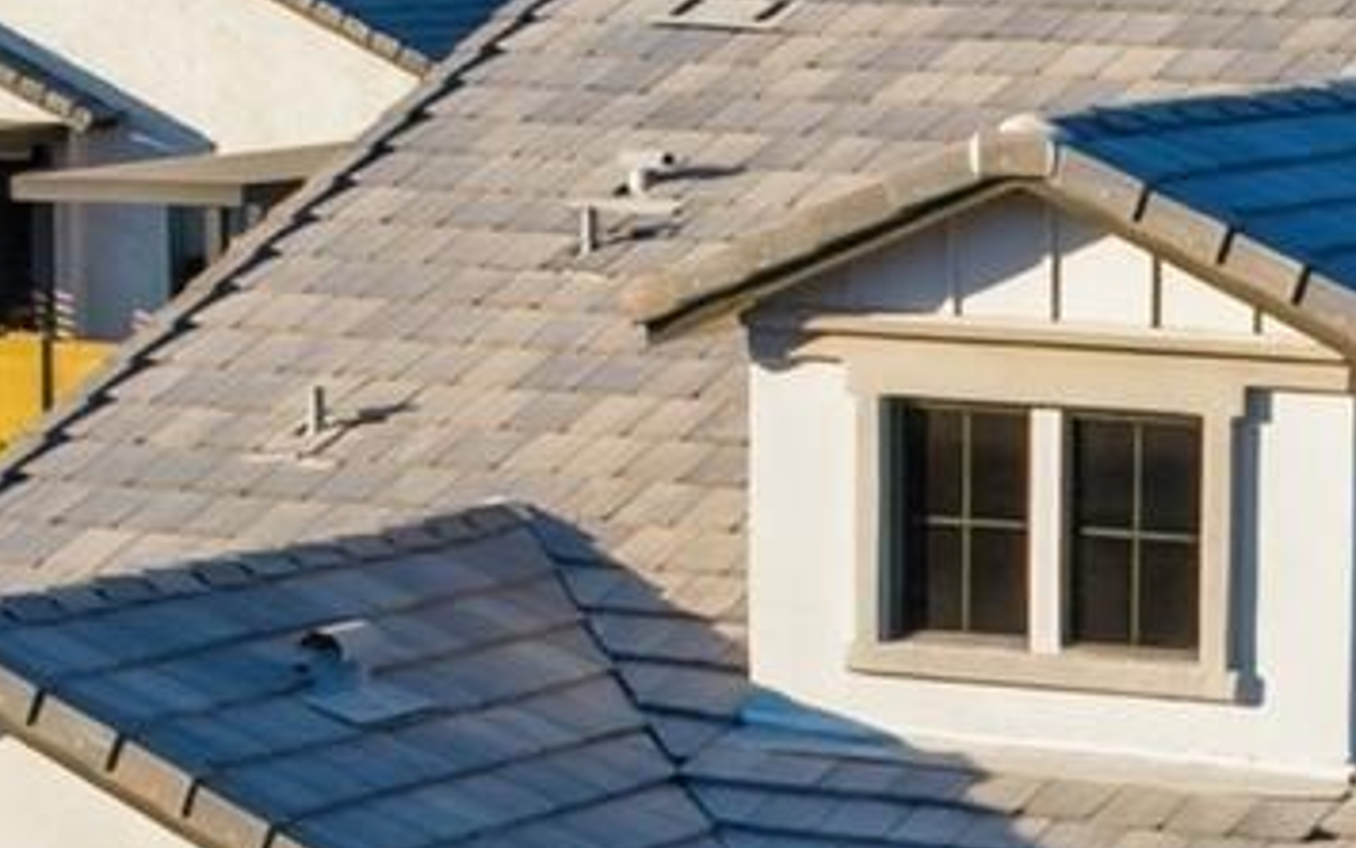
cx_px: 1073
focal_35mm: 179
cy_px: 1058
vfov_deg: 7.3
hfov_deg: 11.7
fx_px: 6616
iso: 100
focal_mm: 12.3
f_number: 8
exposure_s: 1/240
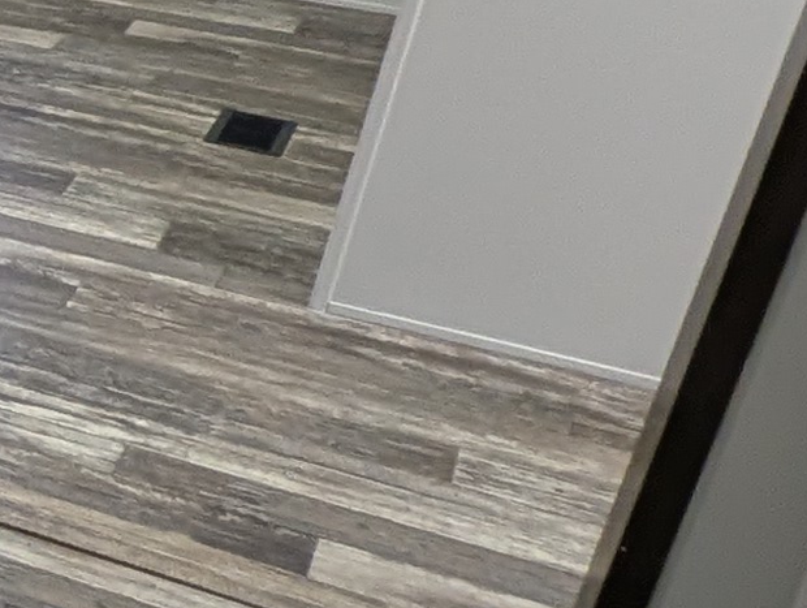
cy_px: 161
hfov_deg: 14.2
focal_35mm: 79
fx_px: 1845
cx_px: -1229
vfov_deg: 18.6
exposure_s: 1/24
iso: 171
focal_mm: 2.23
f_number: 1.95
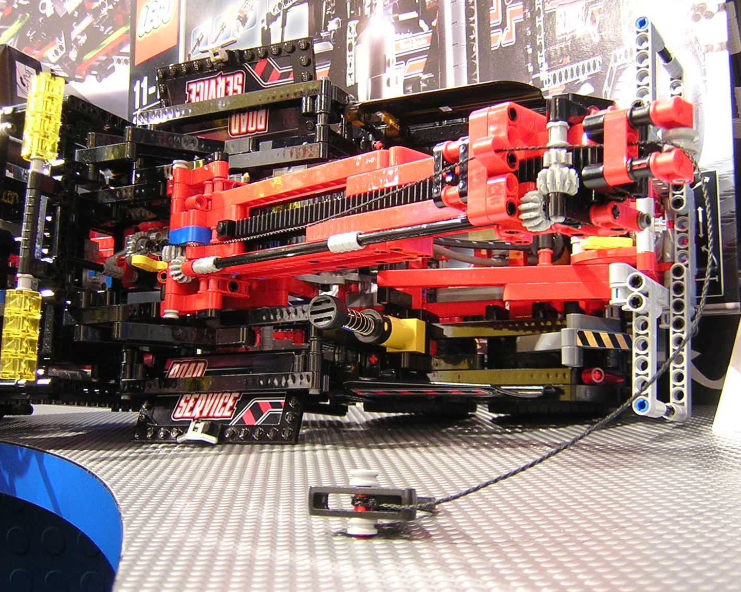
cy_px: 295
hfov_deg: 46.8
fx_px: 855
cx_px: 380
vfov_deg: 38.2
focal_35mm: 39
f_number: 2.6
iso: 313
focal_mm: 4.7
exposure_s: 1/3.5
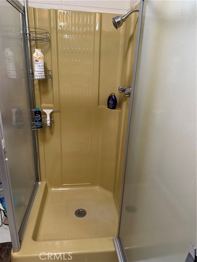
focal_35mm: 24
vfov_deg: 71.6
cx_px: 98
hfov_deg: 56.8
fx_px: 182
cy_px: 131
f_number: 1.78
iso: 400
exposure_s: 1/60
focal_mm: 6.86
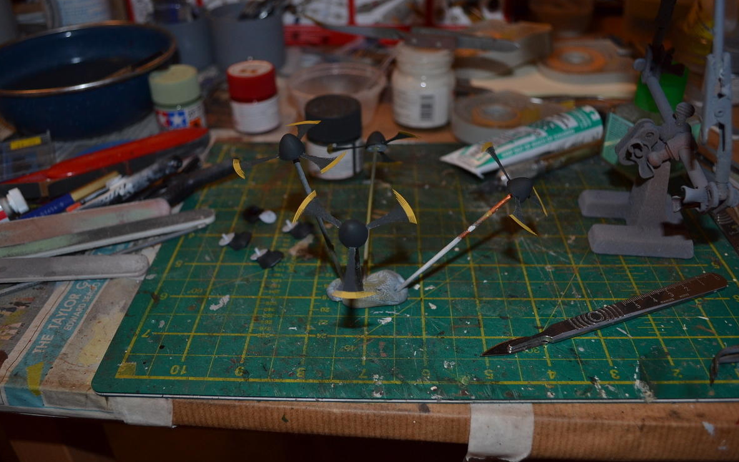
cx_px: 370
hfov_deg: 61.2
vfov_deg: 40.6
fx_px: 624
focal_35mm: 31
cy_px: 220
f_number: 3.8
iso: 280
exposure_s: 1/60
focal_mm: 20
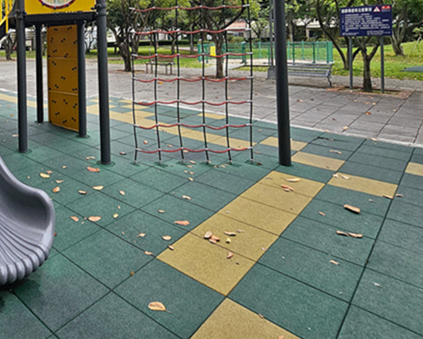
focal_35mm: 25
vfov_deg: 50.9
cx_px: 41
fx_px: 313
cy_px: 40
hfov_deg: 58.2
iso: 50
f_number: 2.2
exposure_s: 1/237
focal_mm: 2.2
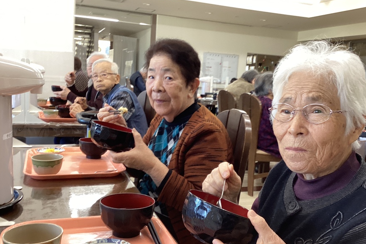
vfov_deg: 35.9
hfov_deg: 51.8
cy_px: 134
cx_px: 200
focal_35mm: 37
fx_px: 376
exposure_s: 1/60
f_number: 2.4
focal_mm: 3.3
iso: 100
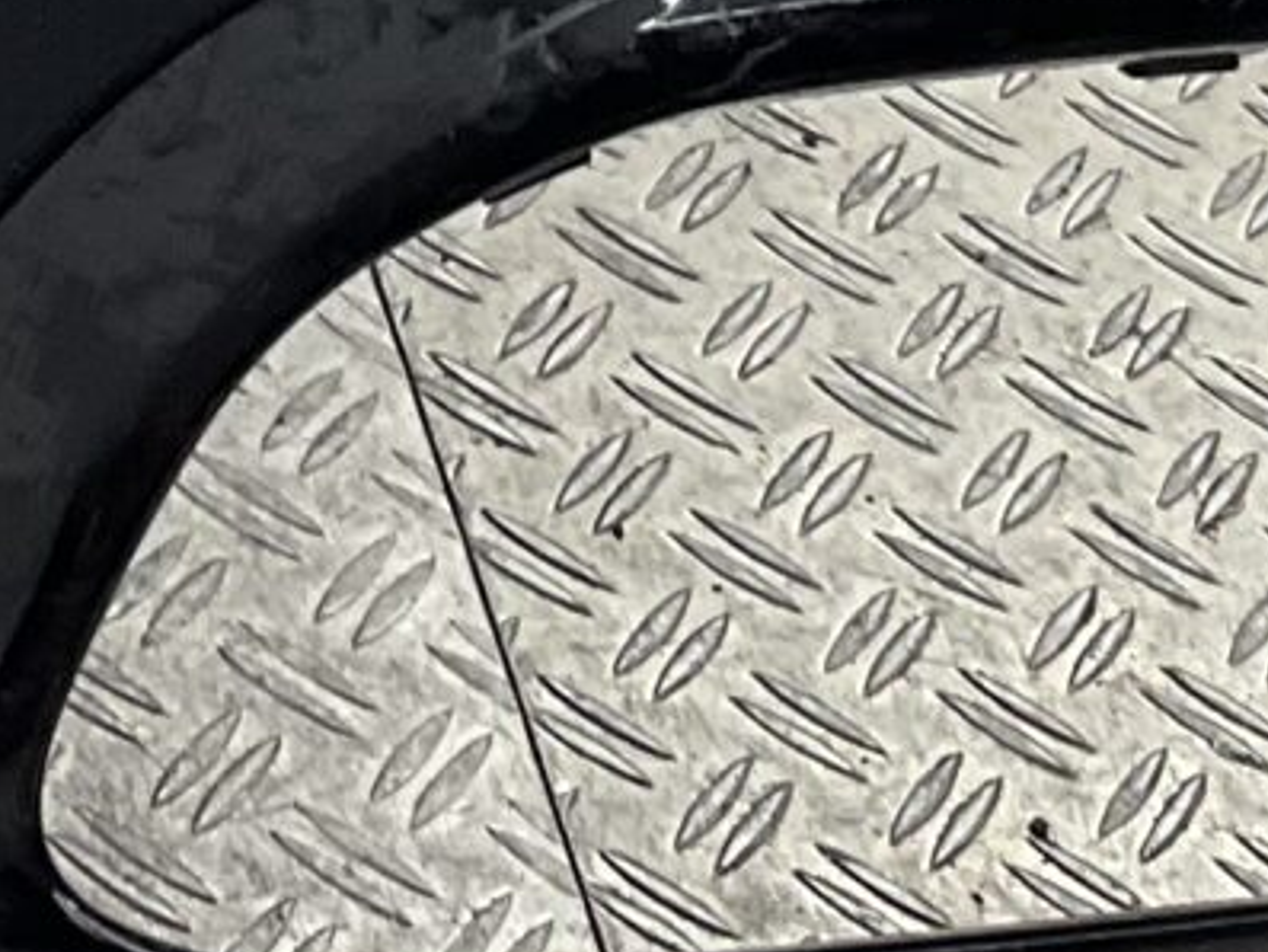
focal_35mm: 187
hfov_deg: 10.6
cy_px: -789
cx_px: 754
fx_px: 6852
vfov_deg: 7.7
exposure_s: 1/120
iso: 32
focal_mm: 3
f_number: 1.8
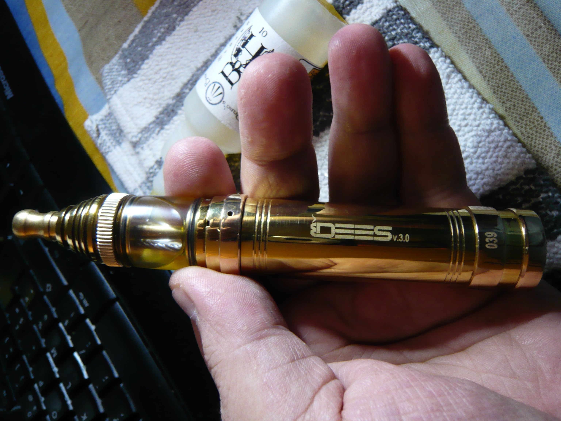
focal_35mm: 28
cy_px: 210
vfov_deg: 49.7
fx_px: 454
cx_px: 280
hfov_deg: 63.4
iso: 200
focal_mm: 4.6
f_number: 2.8
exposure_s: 1/8
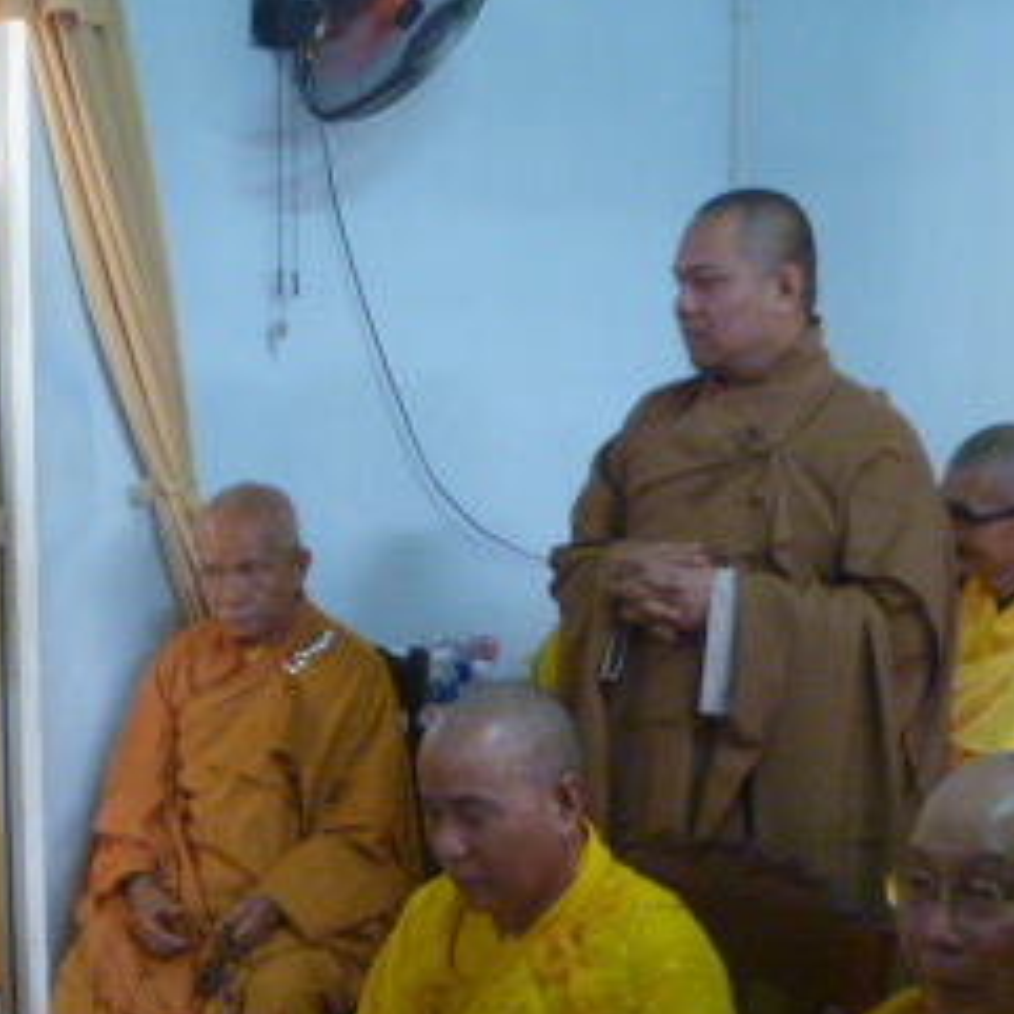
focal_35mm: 82
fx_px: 2718
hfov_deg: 21.1
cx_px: 492
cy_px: 934
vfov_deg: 20.7
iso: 400
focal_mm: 6.3
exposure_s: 1/8
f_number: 3.5
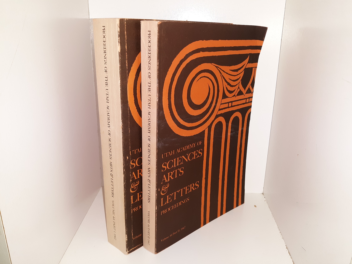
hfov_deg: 63.4
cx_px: 176
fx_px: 285
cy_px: 132
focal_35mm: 28
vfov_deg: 49.7
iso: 64
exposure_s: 1/120
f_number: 1.7
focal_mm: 3.7
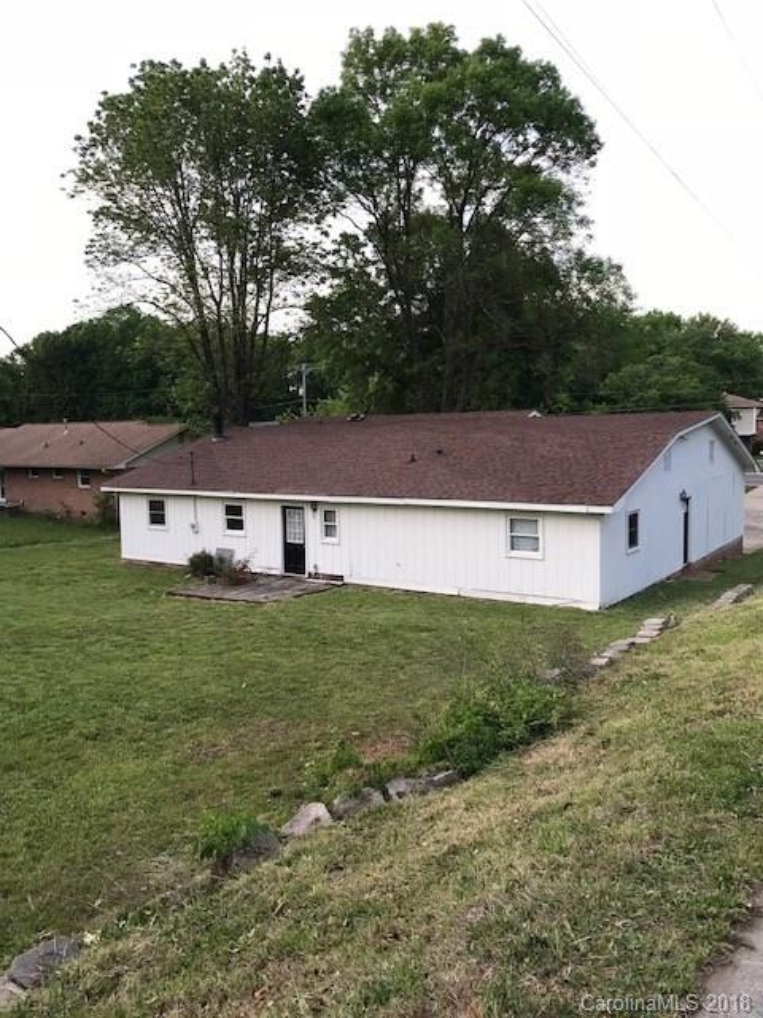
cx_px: 382
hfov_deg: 49.7
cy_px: 509
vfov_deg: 63.4
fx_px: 823
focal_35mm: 28
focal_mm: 3.99
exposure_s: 1/120
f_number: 1.8
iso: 25
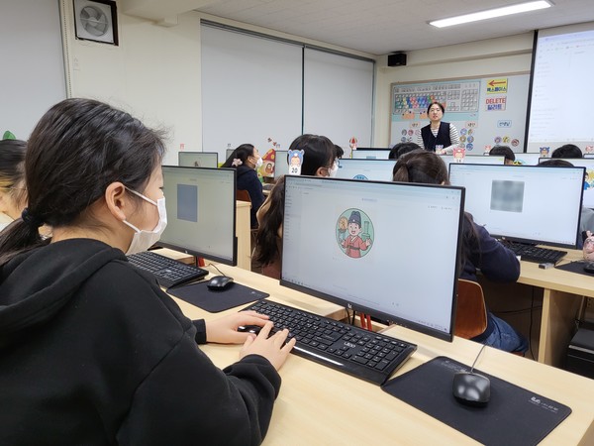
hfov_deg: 67.3
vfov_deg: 53.1
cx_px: 297
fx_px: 446
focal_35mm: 26
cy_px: 223
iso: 160
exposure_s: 1/120
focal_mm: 4.25
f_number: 1.8
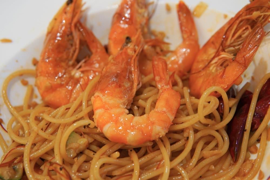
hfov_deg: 43.6
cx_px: 135
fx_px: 337
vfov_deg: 29.8
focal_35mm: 45
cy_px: 90
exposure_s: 1/60
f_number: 4
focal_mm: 30
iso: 400
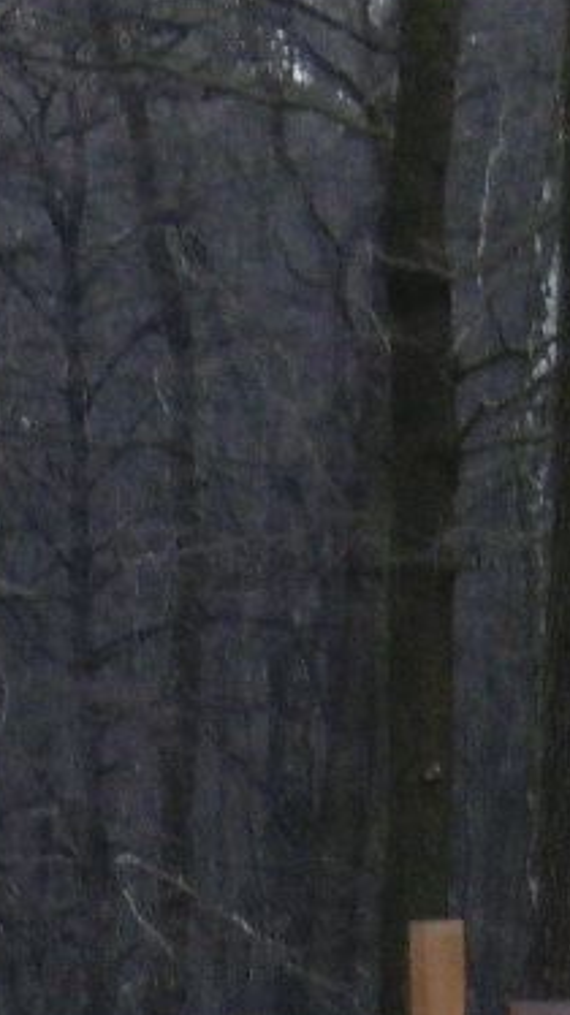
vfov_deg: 6.0
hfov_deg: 3.4
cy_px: 1832
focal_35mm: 352
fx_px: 9471
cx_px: -1297
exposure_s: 1/60
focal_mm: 10.5
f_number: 4.2
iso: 100
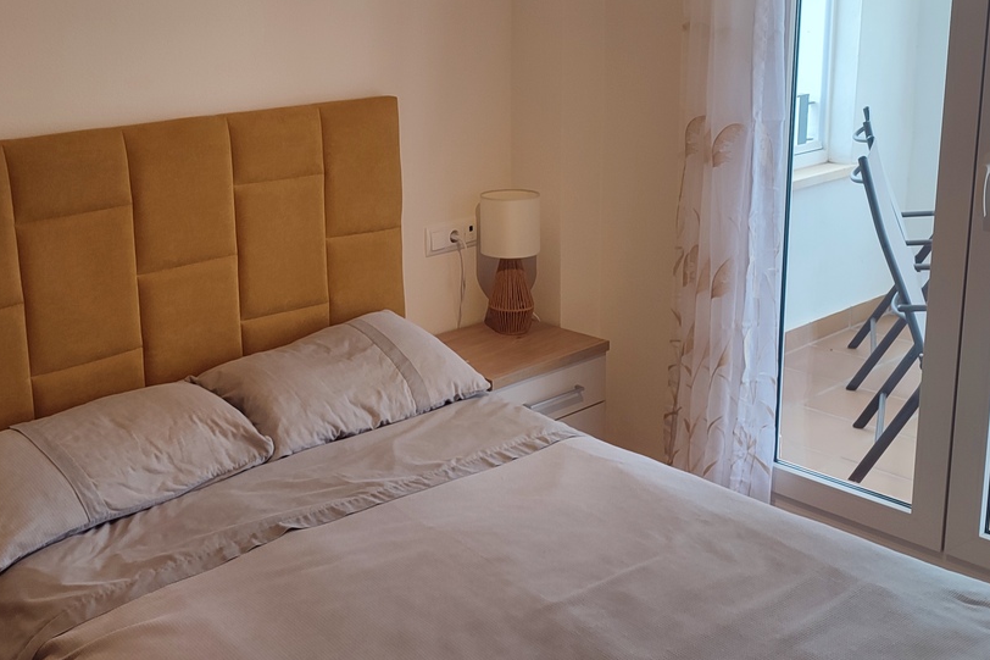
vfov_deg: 32.3
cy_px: 211
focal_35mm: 41
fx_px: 1127
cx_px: 345
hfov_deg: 46.8
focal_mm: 6.04
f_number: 1.9
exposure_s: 1/33
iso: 58
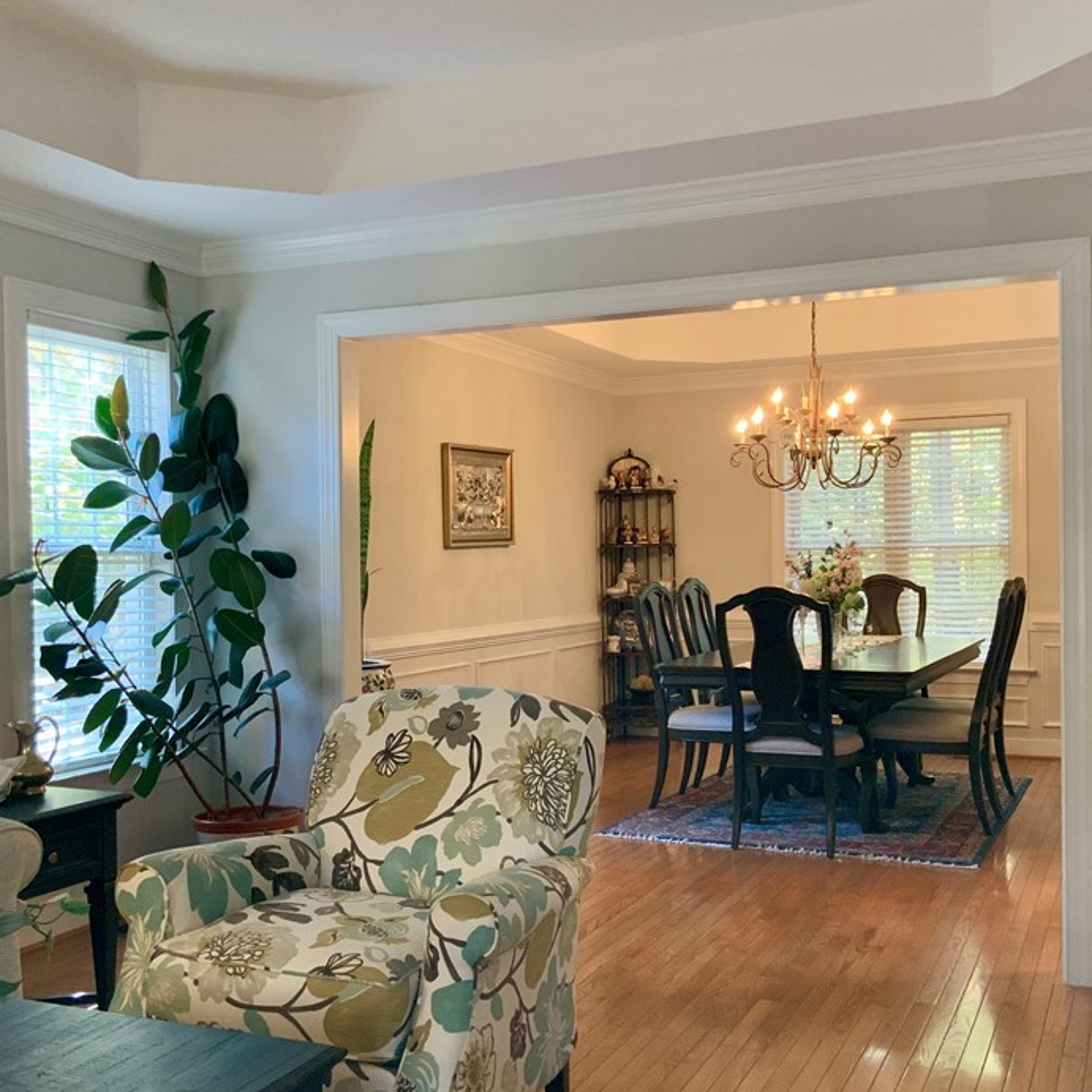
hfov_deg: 43.9
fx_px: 1356
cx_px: 544
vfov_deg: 43.8
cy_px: 580
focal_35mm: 38
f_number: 1.8
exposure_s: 1/60
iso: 160
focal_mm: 3
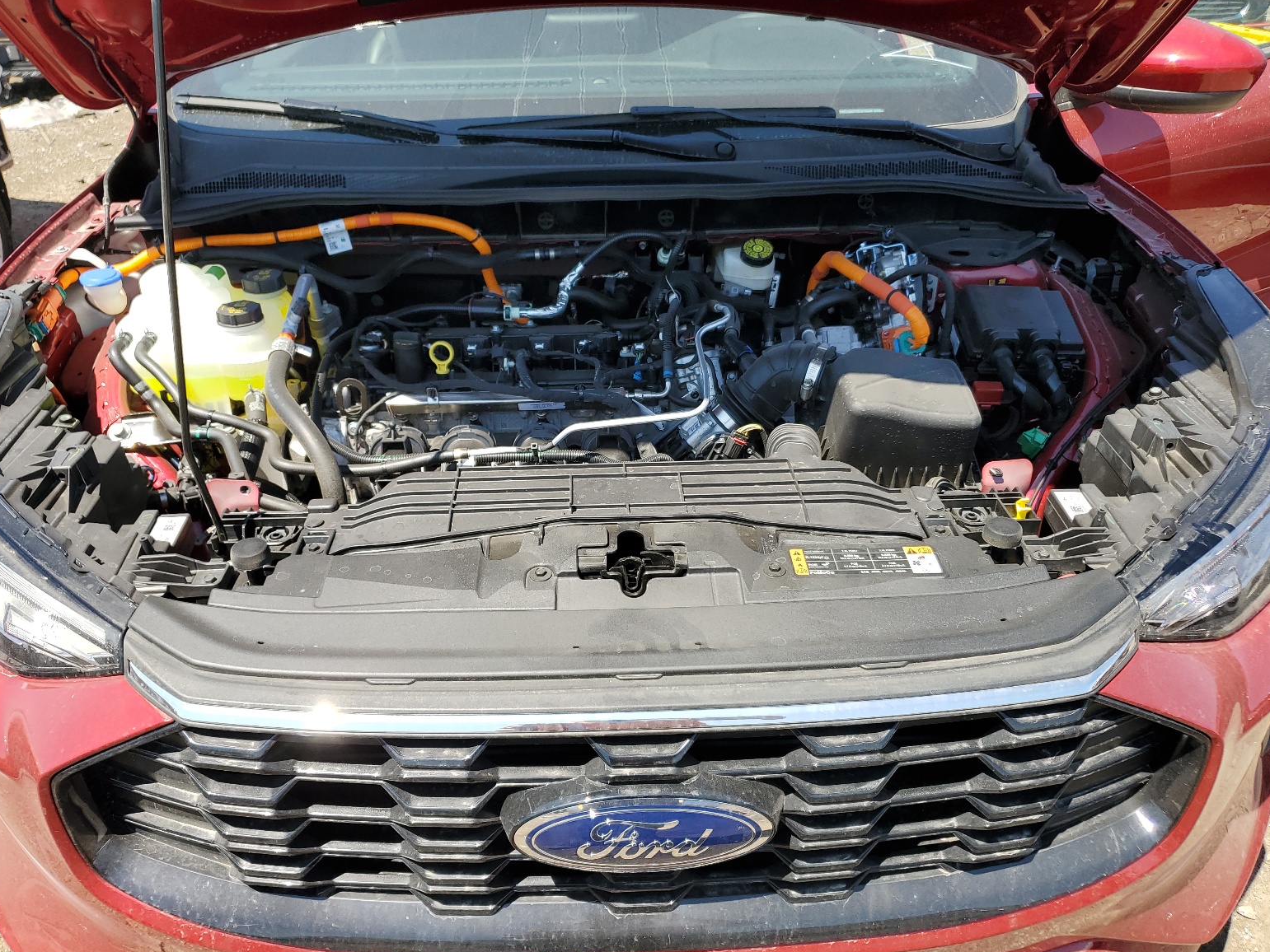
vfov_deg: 51.4
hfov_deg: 65.3
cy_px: 491
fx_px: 991
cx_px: 635
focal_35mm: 27
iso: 50
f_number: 1.5
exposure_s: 1/1429
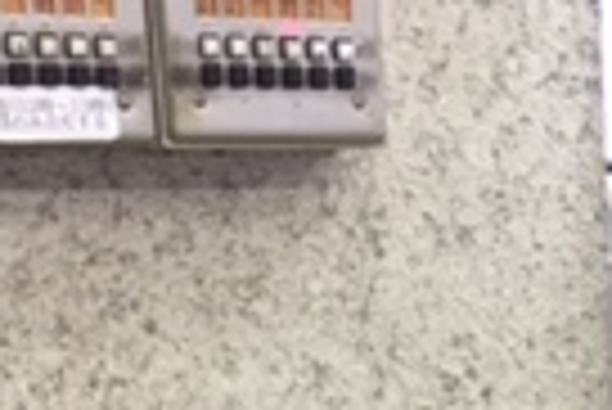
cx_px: 855
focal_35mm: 142
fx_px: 2417
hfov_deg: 13.7
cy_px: 901
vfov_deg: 9.0
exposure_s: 1/33
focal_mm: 4.15
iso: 64
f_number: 2.2
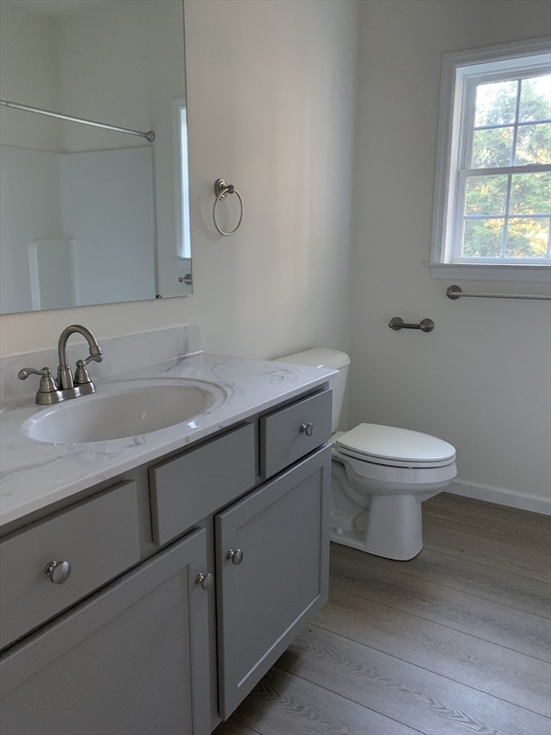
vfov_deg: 67.3
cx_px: 276
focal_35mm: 26
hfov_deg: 53.1
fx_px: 552
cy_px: 368
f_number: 1.8
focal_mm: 4.25
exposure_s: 1/30
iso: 500
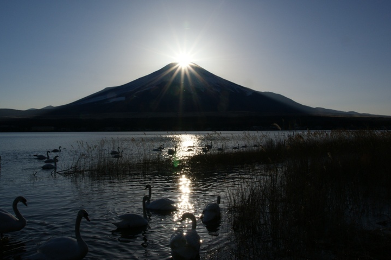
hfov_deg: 61.9
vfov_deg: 43.5
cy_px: 118
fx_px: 326
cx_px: 184
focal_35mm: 30
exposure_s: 1/320
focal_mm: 18
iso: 200
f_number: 22
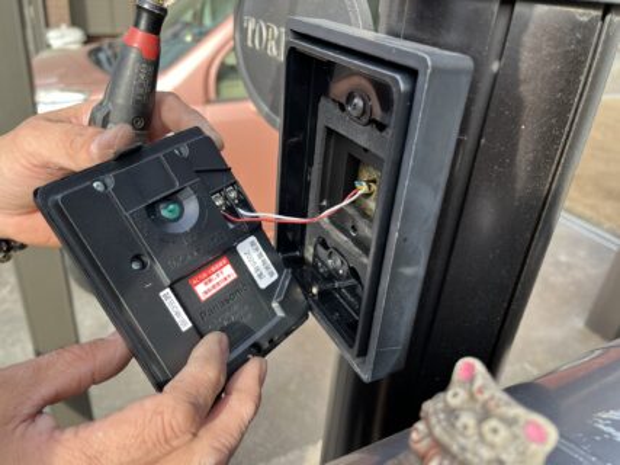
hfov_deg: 67.3
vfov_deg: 53.0
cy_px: 232
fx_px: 466
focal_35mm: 26
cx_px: 310
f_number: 1.6
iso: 32
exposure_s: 1/149
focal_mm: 5.1
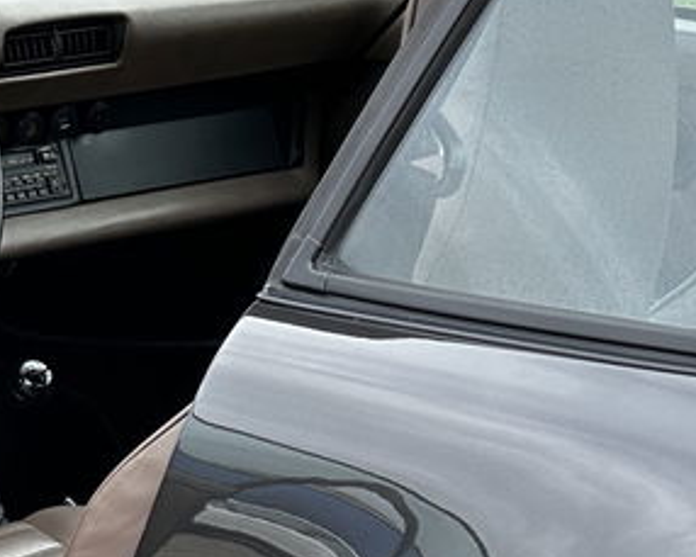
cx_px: -78
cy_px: 336
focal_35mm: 202
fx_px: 4162
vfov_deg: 7.7
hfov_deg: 9.5
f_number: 2.8
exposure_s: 1/99
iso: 32
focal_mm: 9
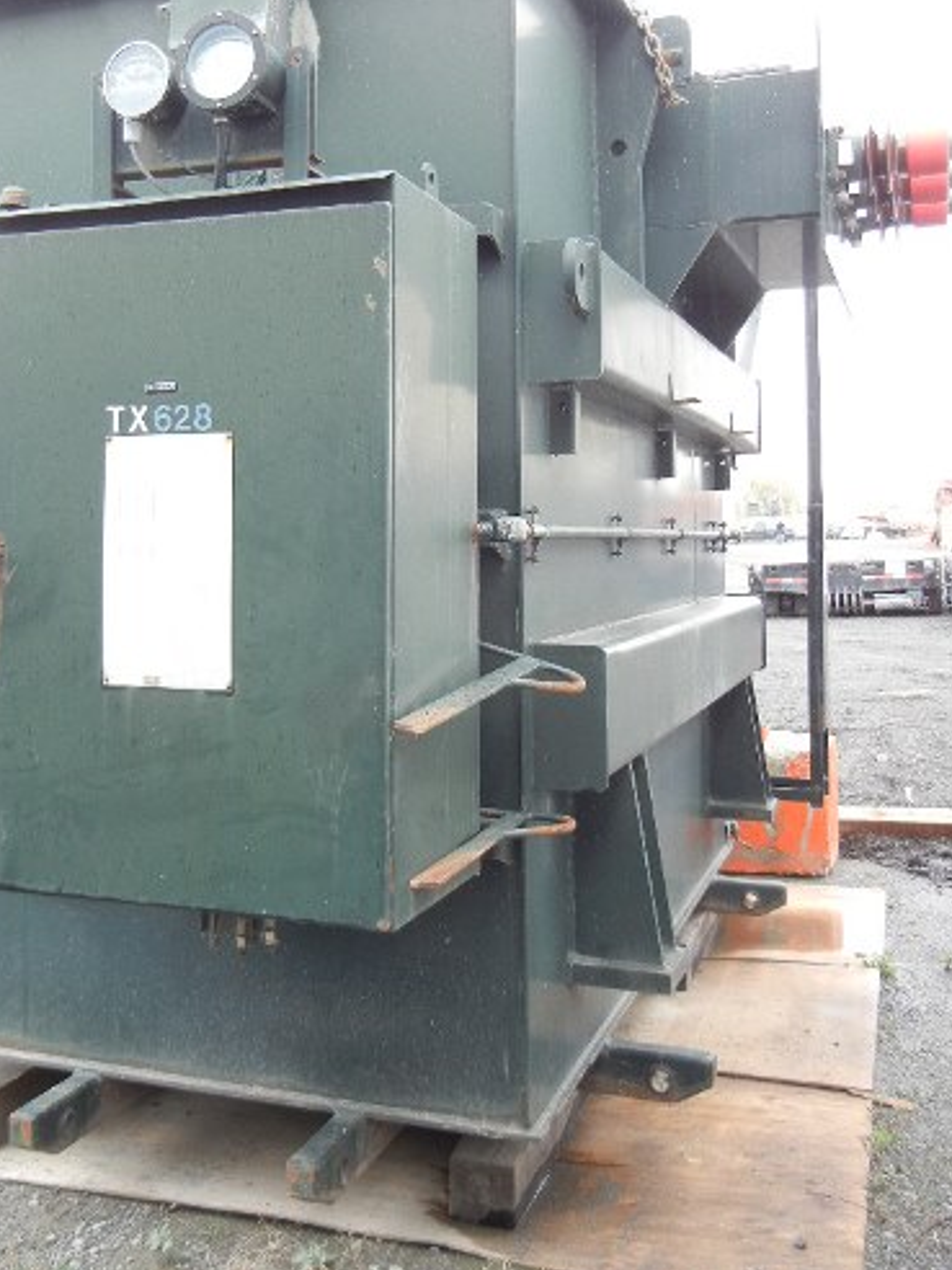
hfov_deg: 36.6
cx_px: 348
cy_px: 480
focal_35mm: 39
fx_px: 1430
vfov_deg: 47.4
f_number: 3.5
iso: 188
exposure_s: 1/30
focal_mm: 5.4
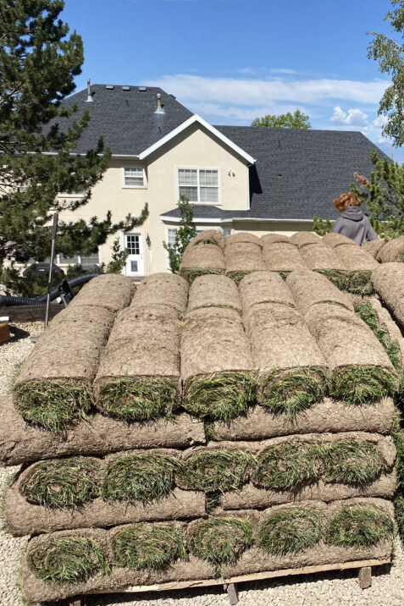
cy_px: 309
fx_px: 623
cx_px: 362
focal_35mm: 37
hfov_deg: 34.0
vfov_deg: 51.9
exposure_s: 1/3205
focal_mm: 4.25
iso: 32
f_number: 1.8
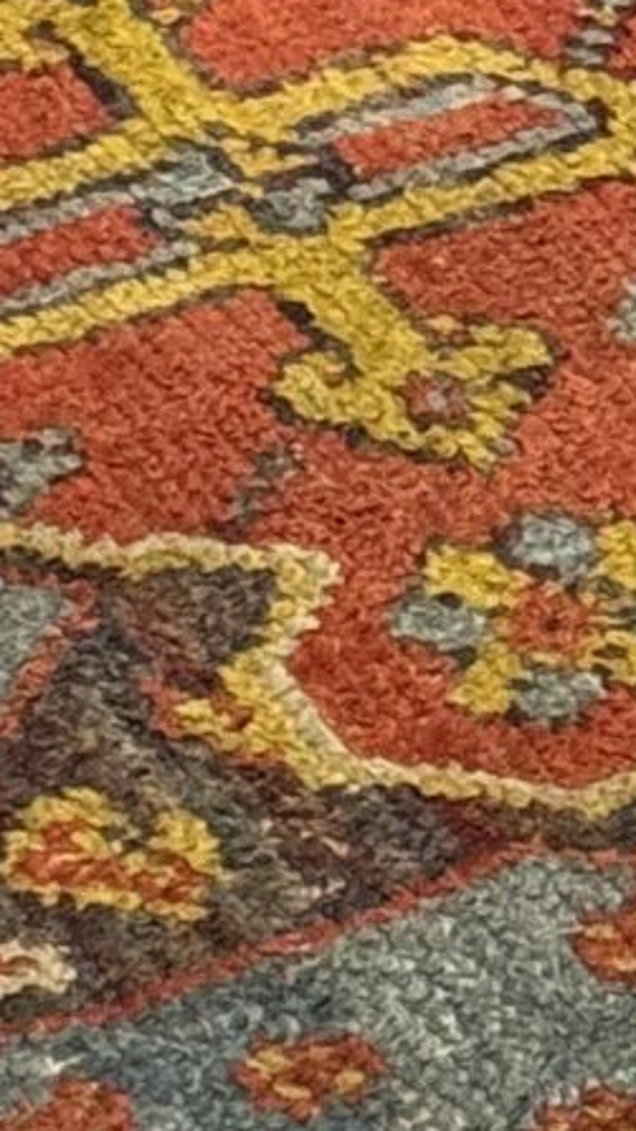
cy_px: -1940
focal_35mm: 300
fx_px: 8991
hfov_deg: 4.1
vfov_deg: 6.7
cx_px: 264
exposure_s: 1/33
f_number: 1.78
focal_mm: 6.76
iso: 320
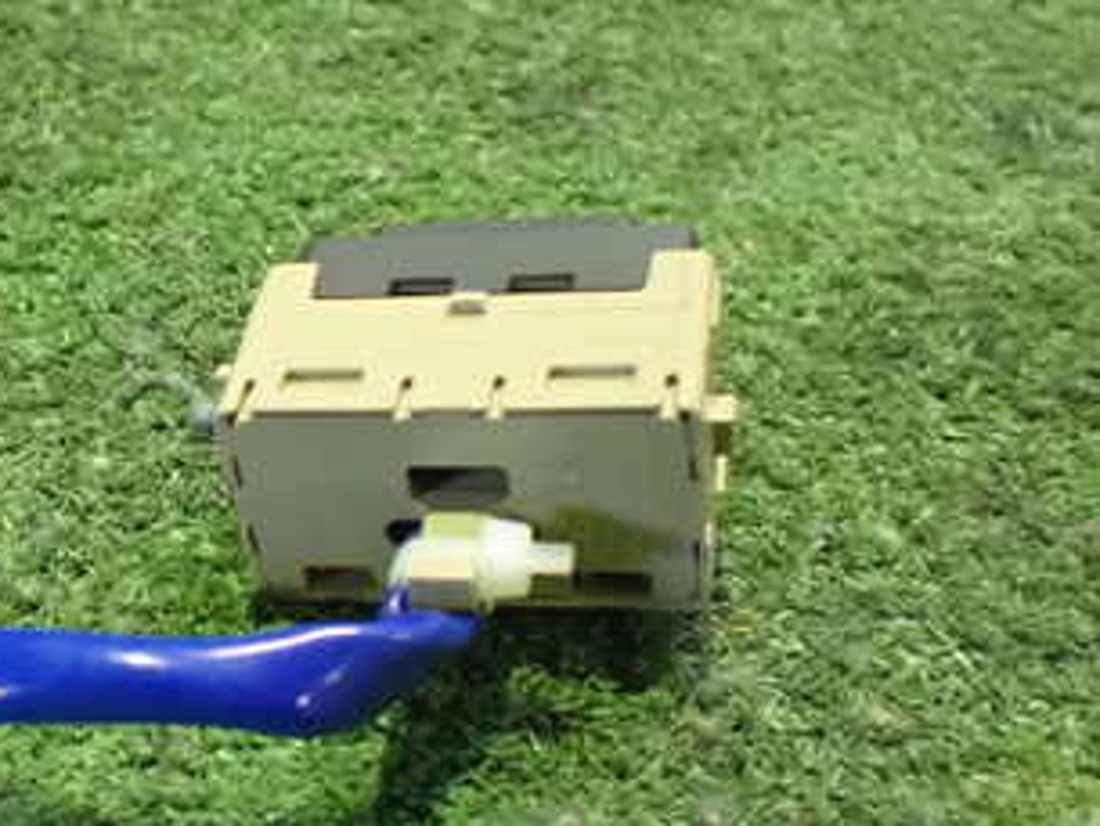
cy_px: 494
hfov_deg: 31.2
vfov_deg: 24.8
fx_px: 1876
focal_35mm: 59
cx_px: 108
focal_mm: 5.4
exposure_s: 1/30
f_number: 2.3
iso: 1250
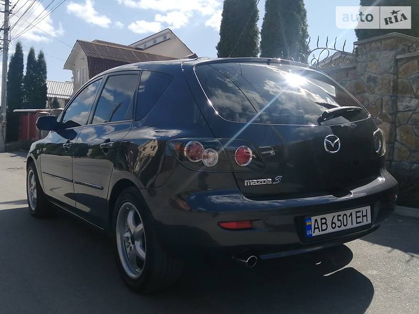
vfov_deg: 41.8
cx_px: 210
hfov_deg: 54.0
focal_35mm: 34
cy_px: 157
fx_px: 412
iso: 50
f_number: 1.8
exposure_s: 1/1890
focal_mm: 3.6
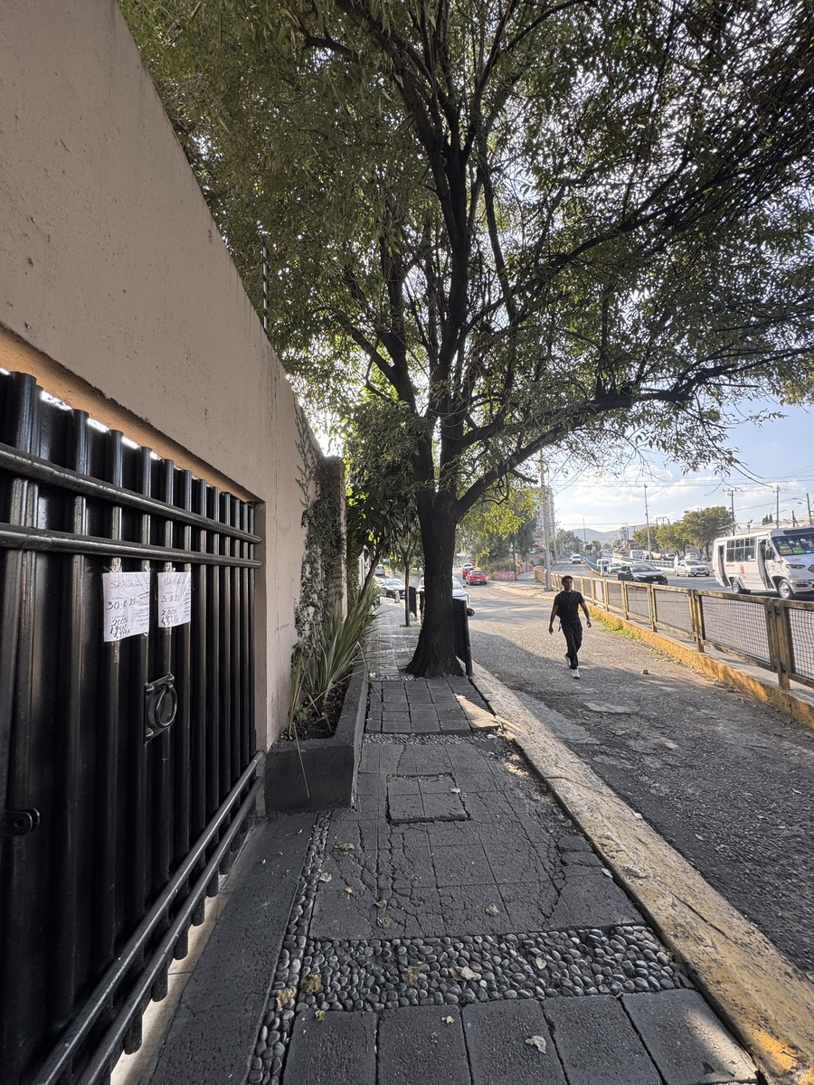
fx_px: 439
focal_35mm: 14
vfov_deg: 102.1
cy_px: 542
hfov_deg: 85.7
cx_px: 407
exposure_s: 1/218
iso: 40
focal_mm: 2.22
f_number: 2.2
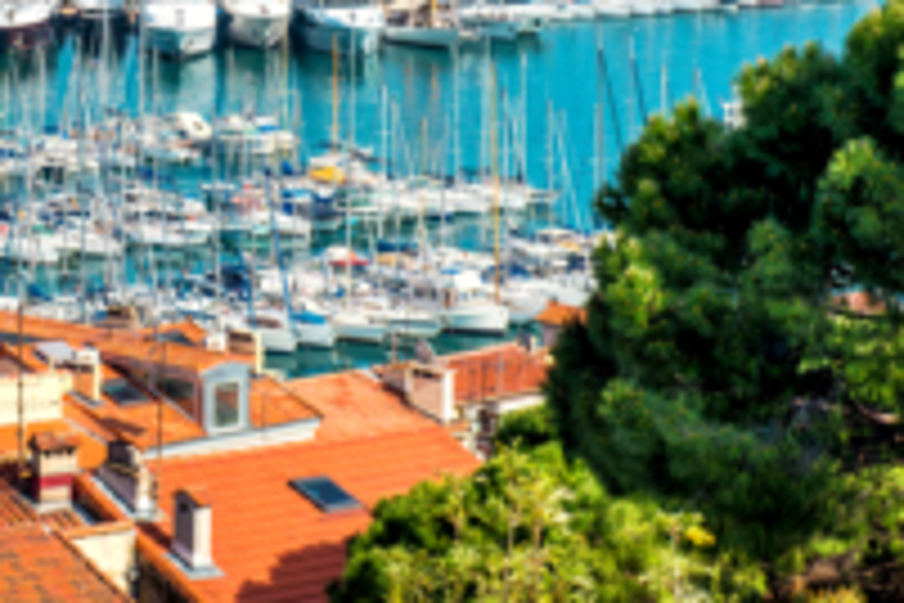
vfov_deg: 8.7
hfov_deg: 13.0
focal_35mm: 157
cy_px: -7
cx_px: 90
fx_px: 3942
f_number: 10
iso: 400
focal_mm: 70
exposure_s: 1/250
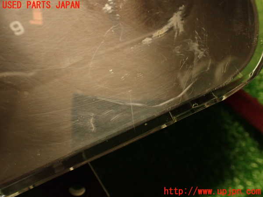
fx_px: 243
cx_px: 132
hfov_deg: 56.8
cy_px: 98
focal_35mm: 32
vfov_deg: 44.2
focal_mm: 5.79
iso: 500
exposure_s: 1/30
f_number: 2.4
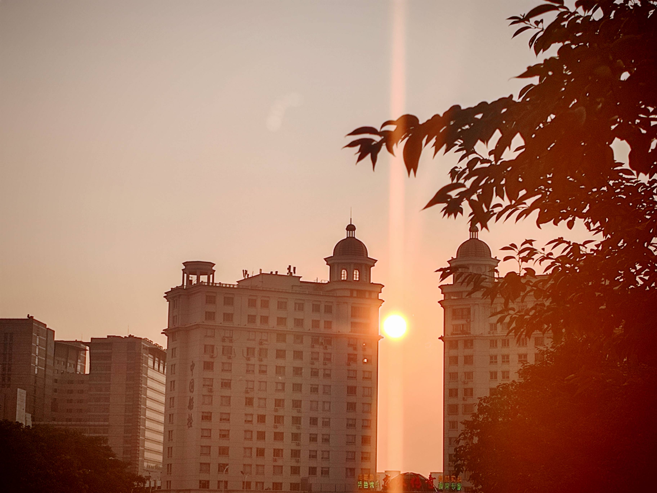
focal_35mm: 94
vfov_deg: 15.7
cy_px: 246
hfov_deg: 20.9
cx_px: 328
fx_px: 1784
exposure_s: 1/1700
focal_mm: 6.14
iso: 50
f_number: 1.8
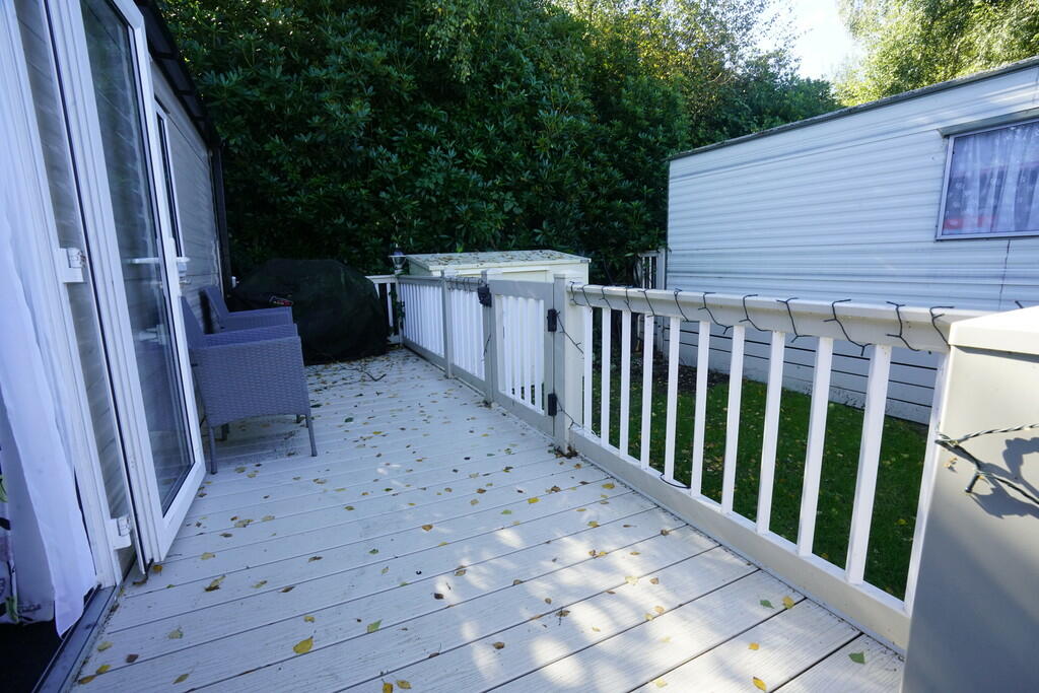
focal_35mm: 16
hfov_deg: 96.7
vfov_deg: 73.8
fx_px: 462
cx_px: 520
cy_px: 346
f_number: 14
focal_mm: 16
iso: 1000
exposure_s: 1/60
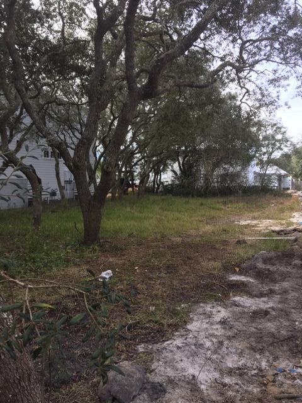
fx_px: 337
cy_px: 202
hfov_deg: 48.2
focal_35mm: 29
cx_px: 151
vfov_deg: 61.7
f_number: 2.2
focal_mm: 4.15
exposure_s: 1/209
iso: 25
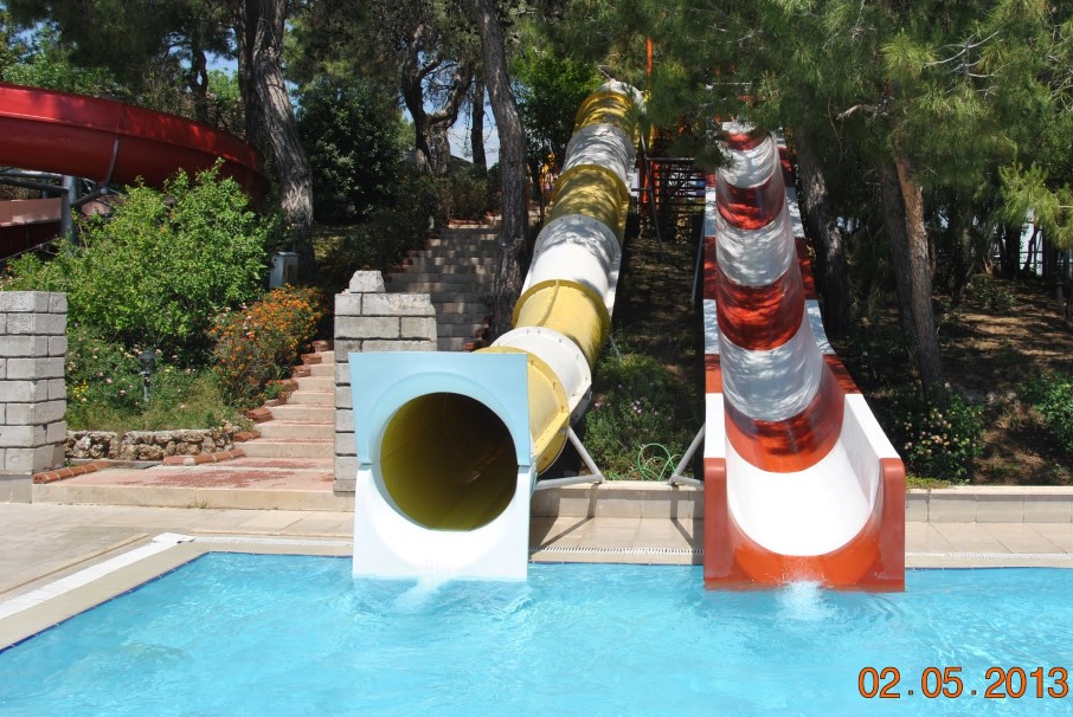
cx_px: 645
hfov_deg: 50.3
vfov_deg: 35.0
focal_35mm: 38
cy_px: 297
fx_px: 1134
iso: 100
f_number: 11
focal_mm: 20
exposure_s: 1/200
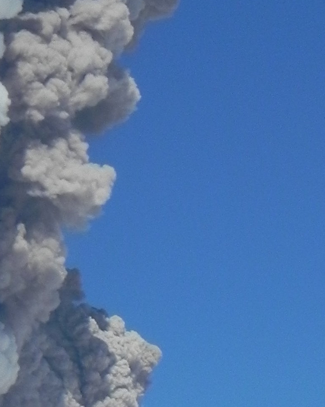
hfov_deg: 4.9
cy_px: 522
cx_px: -229
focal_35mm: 312
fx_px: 3751
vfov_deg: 6.2
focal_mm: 15.1
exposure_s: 1/955
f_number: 8
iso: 160
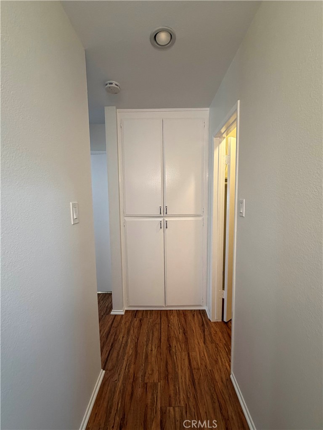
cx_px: 162
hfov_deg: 85.7
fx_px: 174
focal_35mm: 14
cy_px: 215
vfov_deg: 102.1
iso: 250
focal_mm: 2.22
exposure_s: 1/120
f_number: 2.2
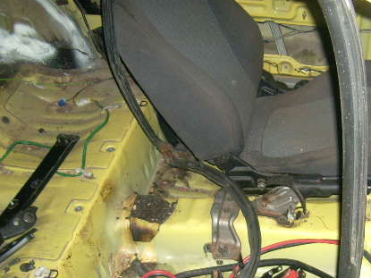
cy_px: 209
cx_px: 265
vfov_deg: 26.7
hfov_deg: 35.0
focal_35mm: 54
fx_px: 579
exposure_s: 1/60
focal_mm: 5.95
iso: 100
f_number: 2.8
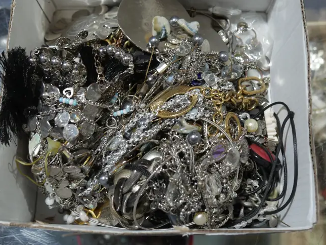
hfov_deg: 35.5
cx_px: 175
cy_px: 76
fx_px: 509
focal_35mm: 54
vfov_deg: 26.8
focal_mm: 17
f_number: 4
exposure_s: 1/60
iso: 200
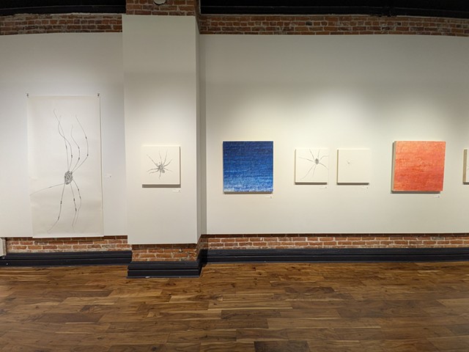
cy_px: 176
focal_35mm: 14
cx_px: 234
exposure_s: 1/30
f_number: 2.2
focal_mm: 1.9
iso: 87
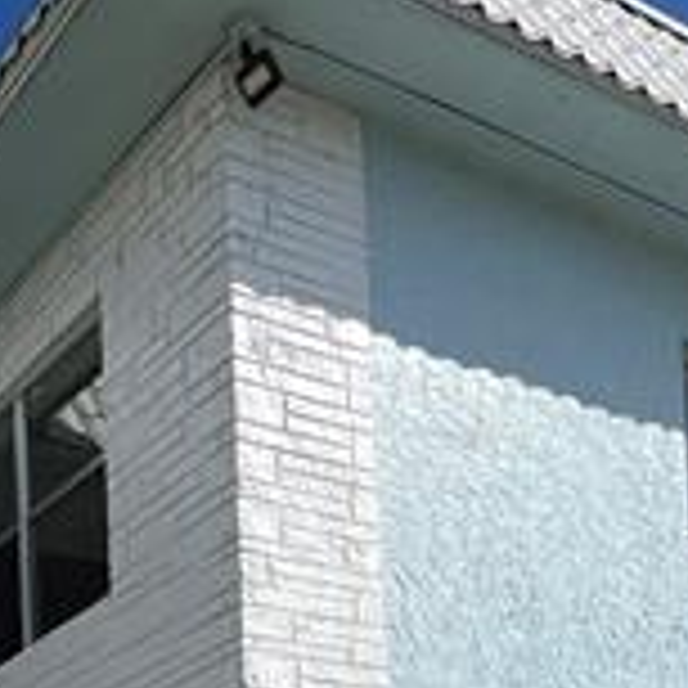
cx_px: 180
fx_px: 1349
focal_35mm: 60
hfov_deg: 28.2
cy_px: 1048
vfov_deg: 22.9
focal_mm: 1.57
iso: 32
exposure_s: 1/3040
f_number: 1.8
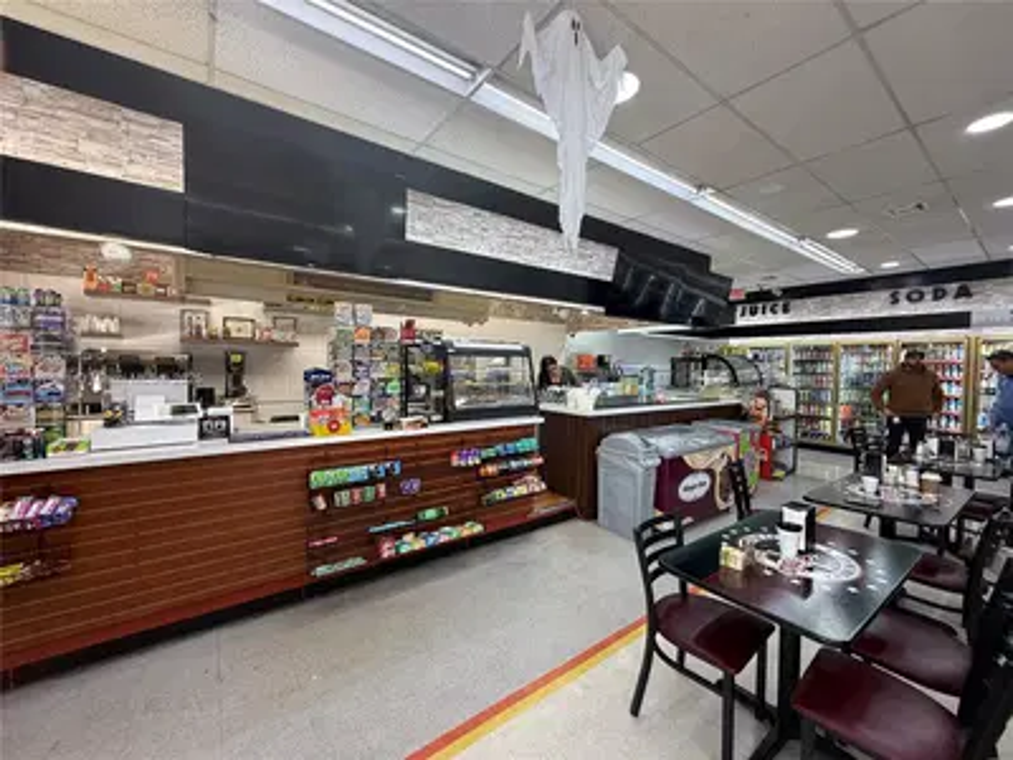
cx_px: 506
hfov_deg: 102.1
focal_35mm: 14
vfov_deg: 85.7
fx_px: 410
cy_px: 380
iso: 100
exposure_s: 1/120
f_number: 2.2
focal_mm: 2.22
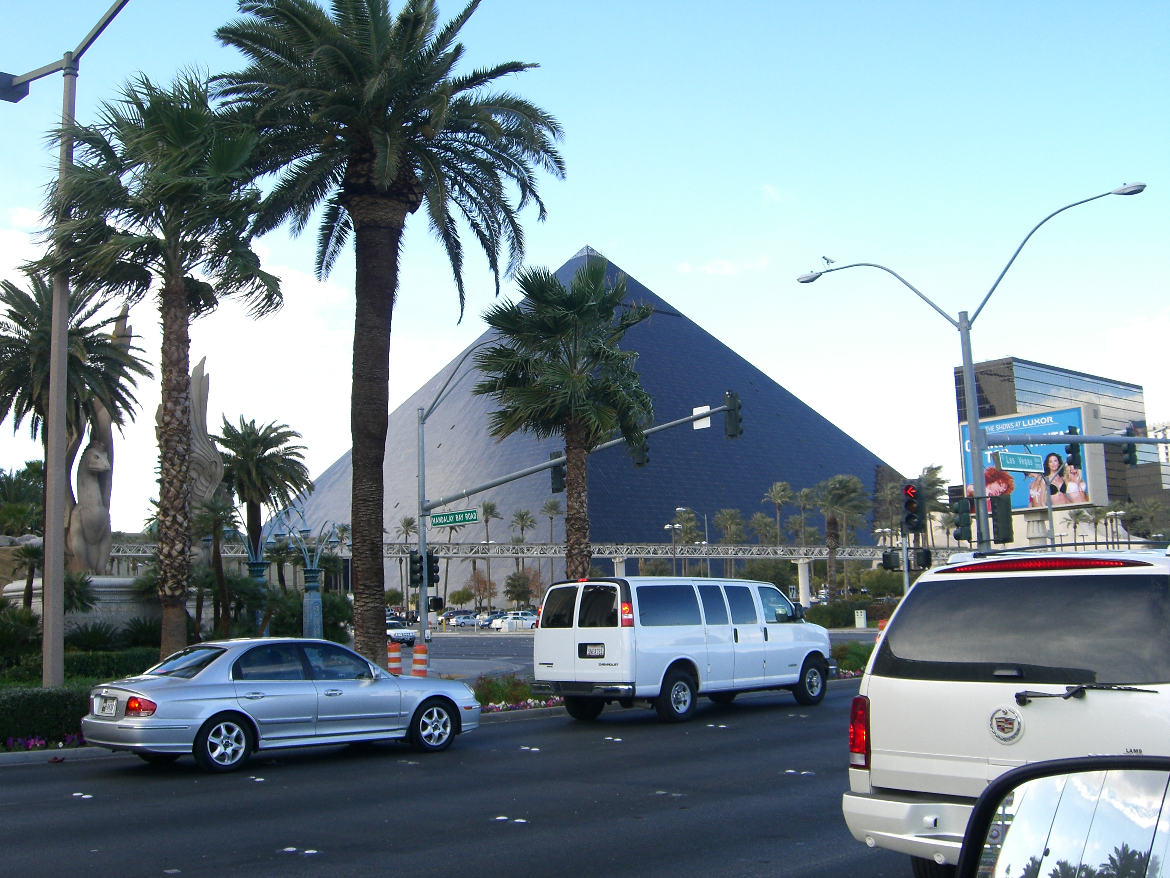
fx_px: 1284
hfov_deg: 49.0
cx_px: 585
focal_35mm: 38
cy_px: 439
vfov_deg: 37.7
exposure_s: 1/200
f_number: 4
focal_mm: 7.9
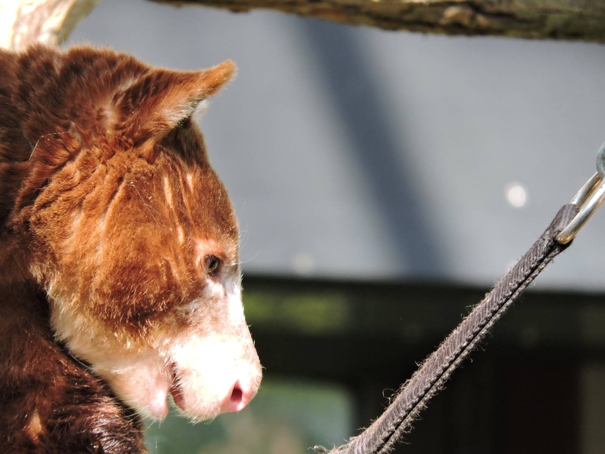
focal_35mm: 750
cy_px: 227
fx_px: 13108
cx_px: 302
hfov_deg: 2.6
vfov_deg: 2.0
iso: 400
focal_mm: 133.8
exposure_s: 1/250
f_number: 5.1
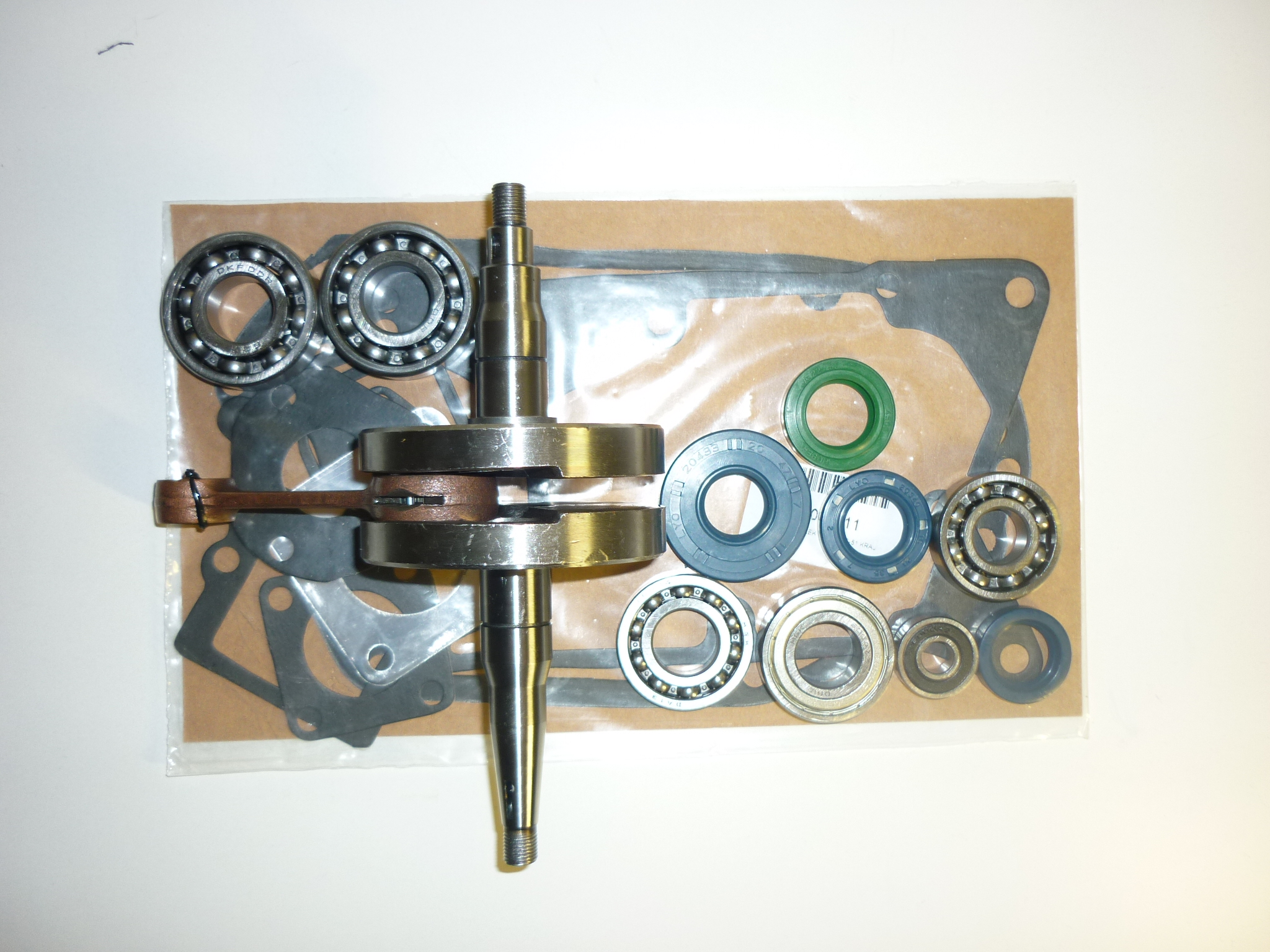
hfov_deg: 55.4
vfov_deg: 42.9
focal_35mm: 33
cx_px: 635
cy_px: 476
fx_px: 1211
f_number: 2.8
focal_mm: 5.5
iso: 100
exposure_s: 1/30
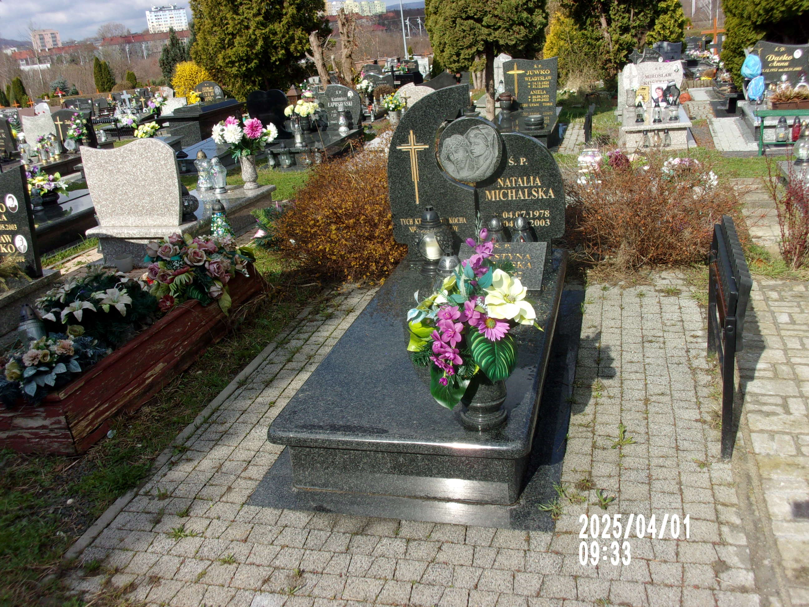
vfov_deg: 39.7
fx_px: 841
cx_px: 404
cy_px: 304
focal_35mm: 36
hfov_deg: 51.4
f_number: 11.8
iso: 80
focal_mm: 6.4
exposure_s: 1/90
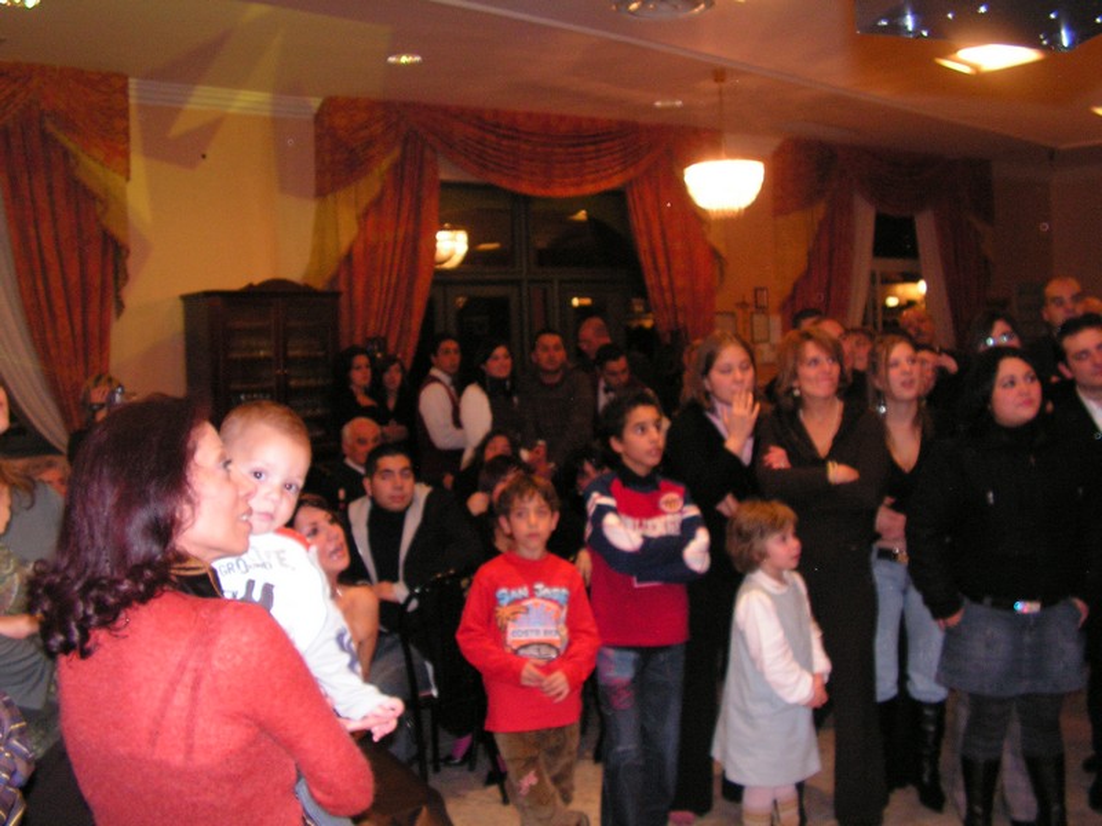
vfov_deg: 39.7
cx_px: 551
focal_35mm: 36
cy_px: 413
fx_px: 1146
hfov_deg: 51.4
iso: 200
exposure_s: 1/40
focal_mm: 6
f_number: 3.2
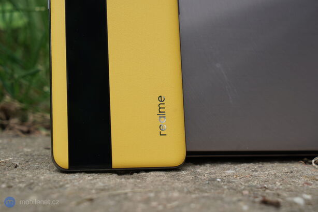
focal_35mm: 70
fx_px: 618
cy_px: 106
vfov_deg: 19.4
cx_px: 159
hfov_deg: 28.9
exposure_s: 1/160
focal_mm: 70
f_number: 7.1
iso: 200
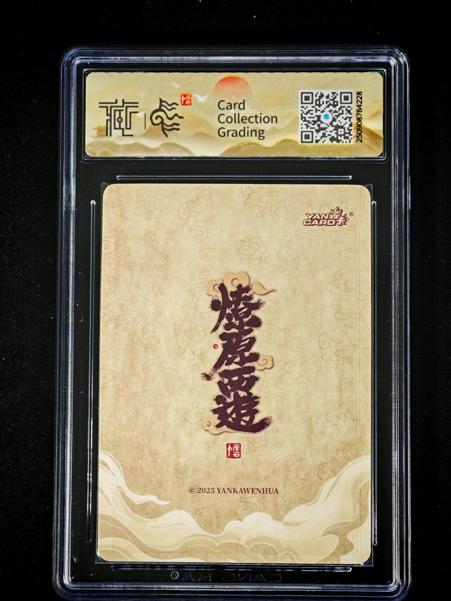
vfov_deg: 20.7
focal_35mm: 95
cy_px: 300
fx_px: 1650
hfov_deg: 15.6
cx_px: 226
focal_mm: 8.67
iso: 500
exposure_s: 1/25
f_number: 2.4
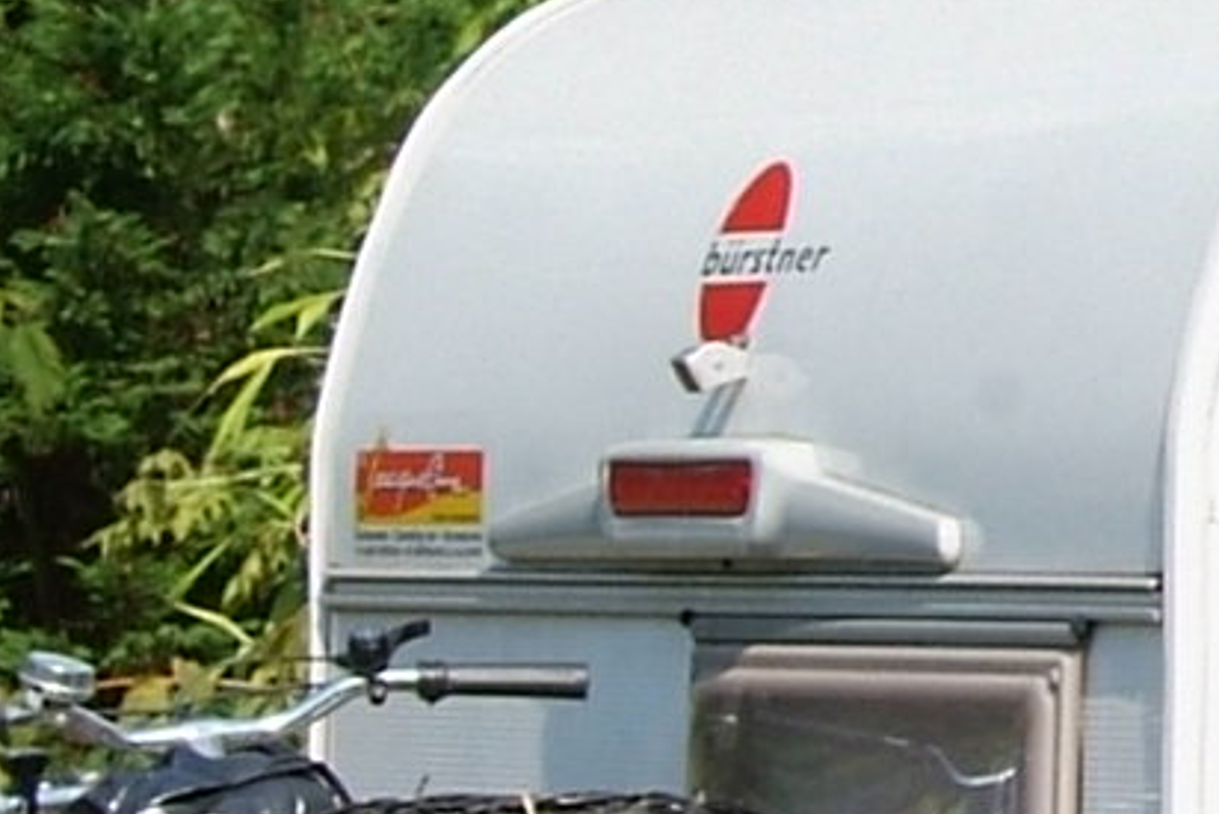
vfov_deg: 2.7
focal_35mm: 506
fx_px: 17139
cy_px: 950
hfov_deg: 4.0
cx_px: 3607
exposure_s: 1/350
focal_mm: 46
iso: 400
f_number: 9.5
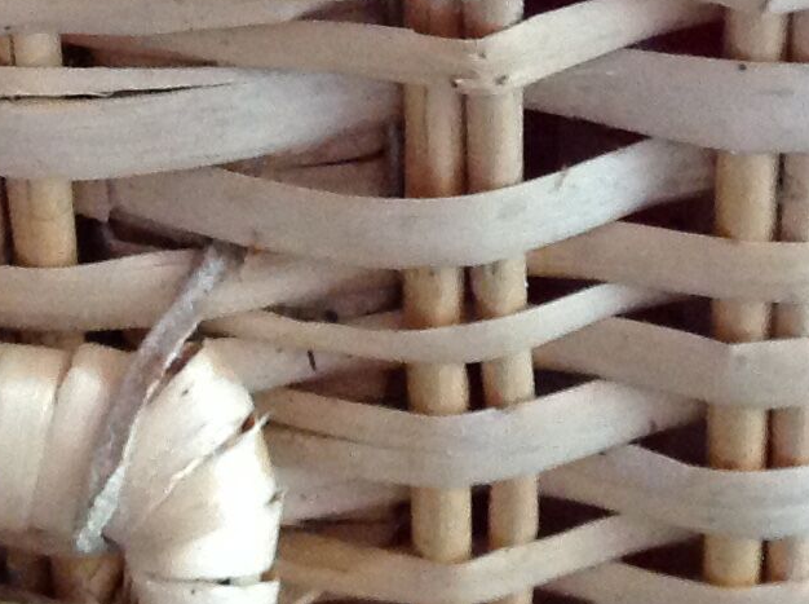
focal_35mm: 145
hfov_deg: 13.5
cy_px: -288
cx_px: 730
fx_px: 3382
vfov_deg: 9.9
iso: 320
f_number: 2.4
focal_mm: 4.28
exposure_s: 1/15
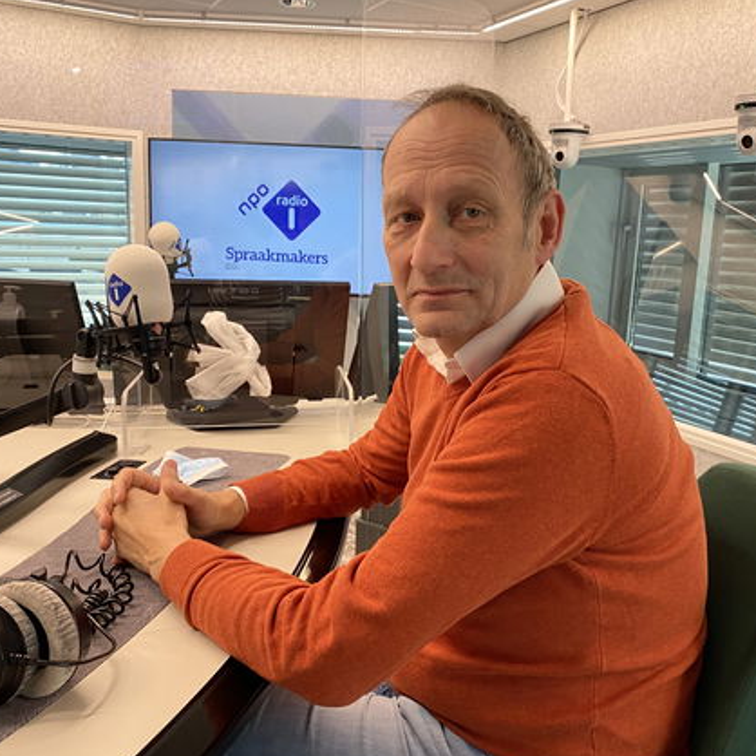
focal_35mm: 31
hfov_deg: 52.4
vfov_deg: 52.5
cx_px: 425
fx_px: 766
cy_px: 380
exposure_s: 1/50
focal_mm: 4.25
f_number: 1.8
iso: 125
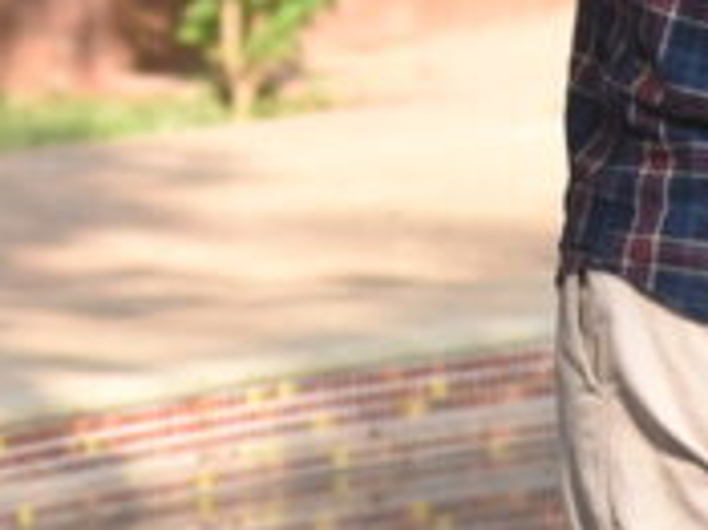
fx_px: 13837
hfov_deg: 2.9
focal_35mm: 677
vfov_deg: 2.2
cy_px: -607
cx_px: -332
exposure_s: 1/1600
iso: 1250
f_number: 4
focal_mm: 120
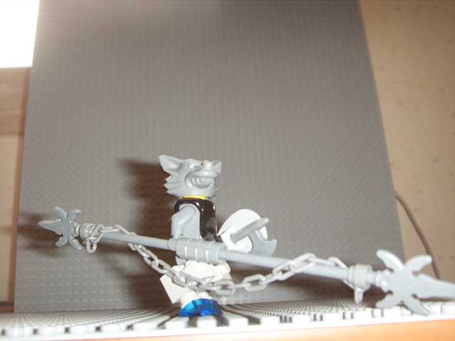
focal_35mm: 39
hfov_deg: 47.9
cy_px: 170
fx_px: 513
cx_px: 228
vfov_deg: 36.8
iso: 100
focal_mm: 6.6
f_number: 3.5
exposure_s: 1/45
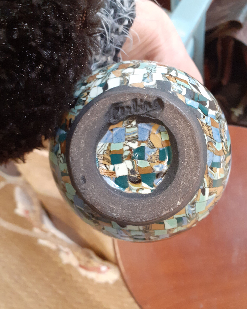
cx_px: 121
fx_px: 265
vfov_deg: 60.4
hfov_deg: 50.0
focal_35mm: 29
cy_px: 144
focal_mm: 3.6
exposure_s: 1/33
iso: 250
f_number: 1.9
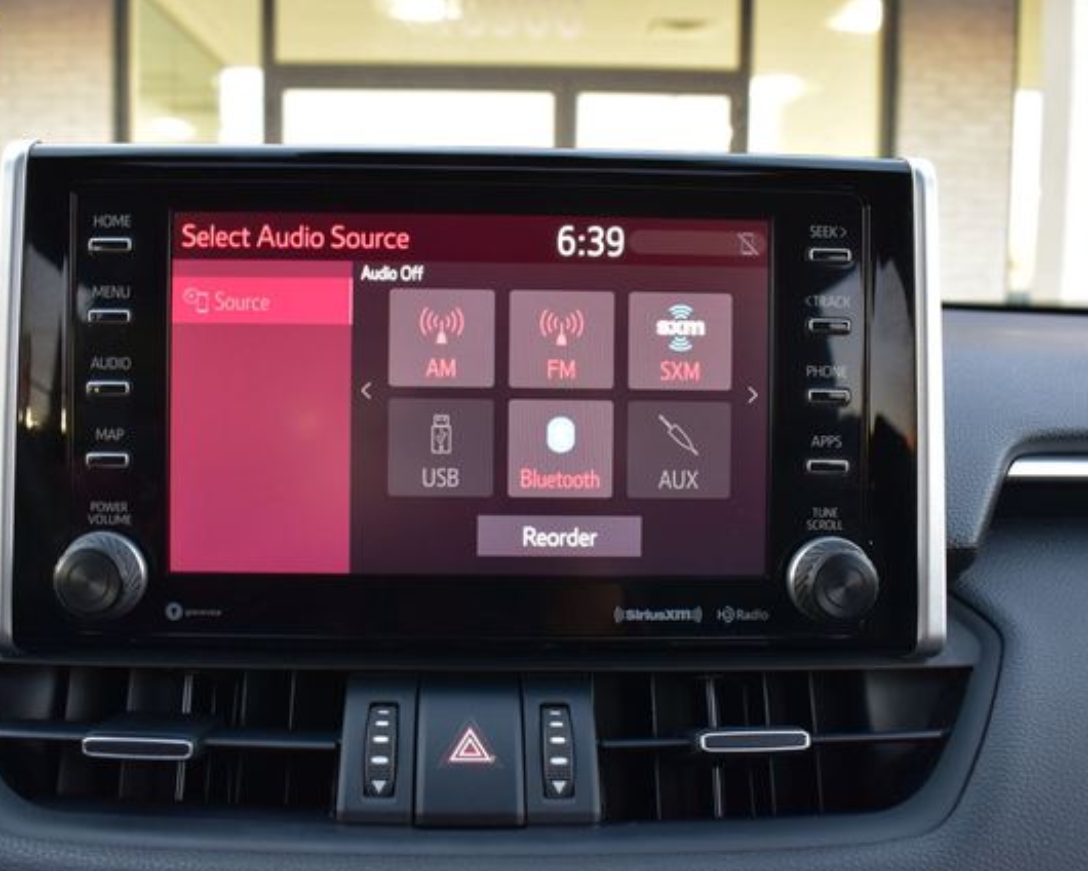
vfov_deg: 43.4
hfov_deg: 52.8
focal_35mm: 34
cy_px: 436
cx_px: 497
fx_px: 1095
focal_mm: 20
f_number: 6.3
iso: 640
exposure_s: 1/15
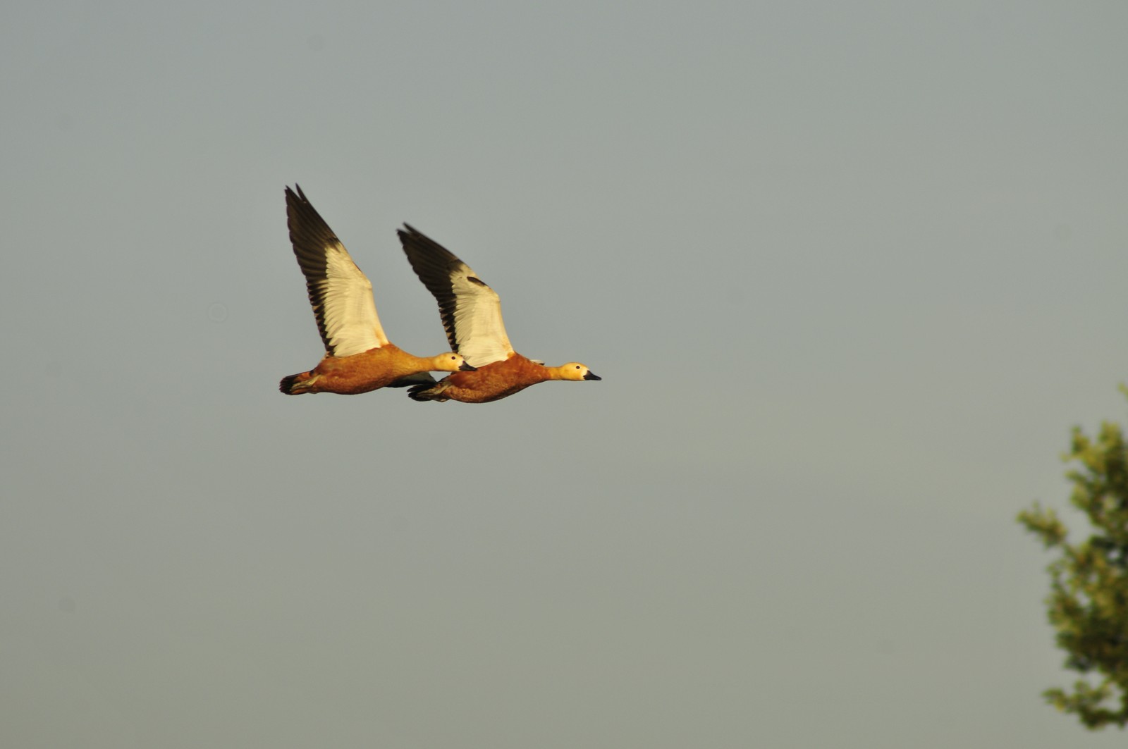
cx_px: 564
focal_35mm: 450
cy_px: 374
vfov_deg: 3.0
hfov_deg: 4.6
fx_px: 14084
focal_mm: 300
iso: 200
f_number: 8
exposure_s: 1/1000
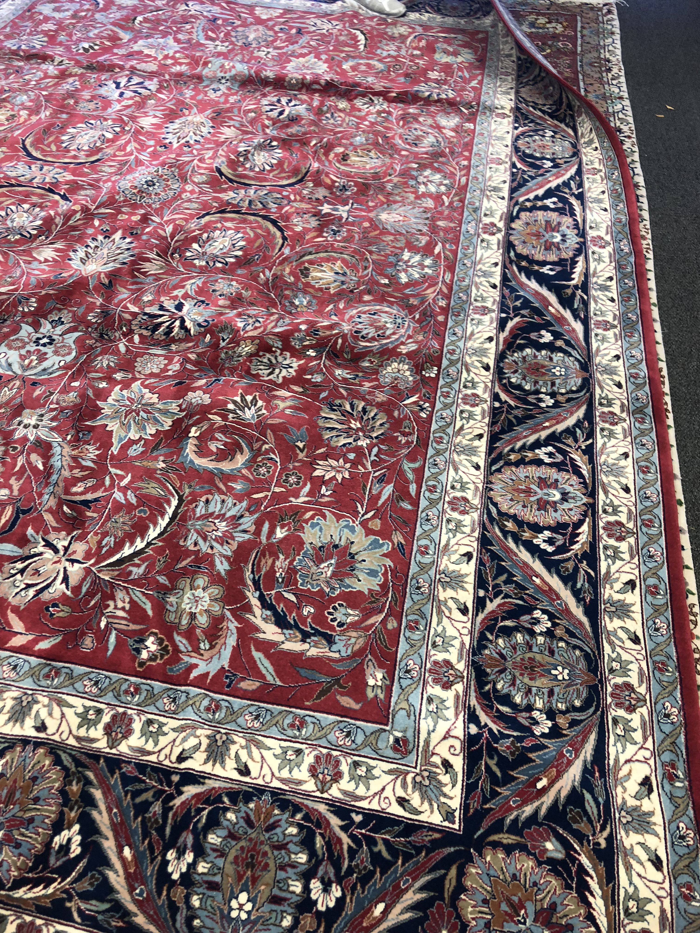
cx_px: 350
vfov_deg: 61.7
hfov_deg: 48.2
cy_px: 466
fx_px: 782
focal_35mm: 29
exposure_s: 1/25
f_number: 1.8
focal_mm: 3.99
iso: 40
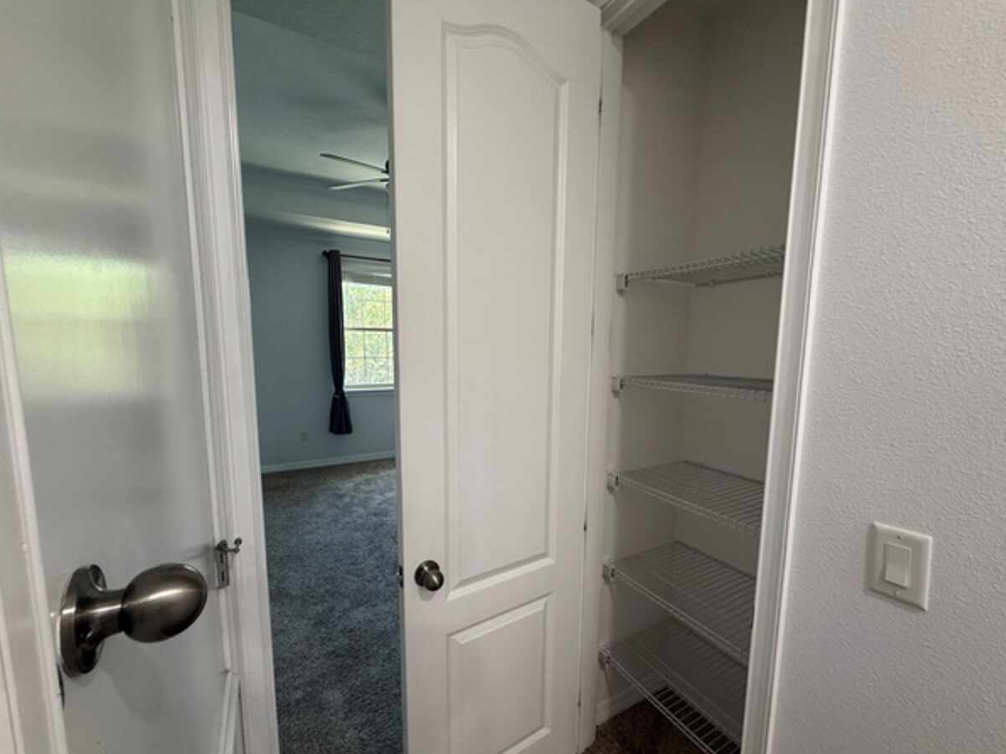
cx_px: 524
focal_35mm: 15
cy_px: 399
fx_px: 436
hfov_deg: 98.1
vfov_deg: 81.7
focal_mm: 2.22
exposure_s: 1/120
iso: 200
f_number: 2.2
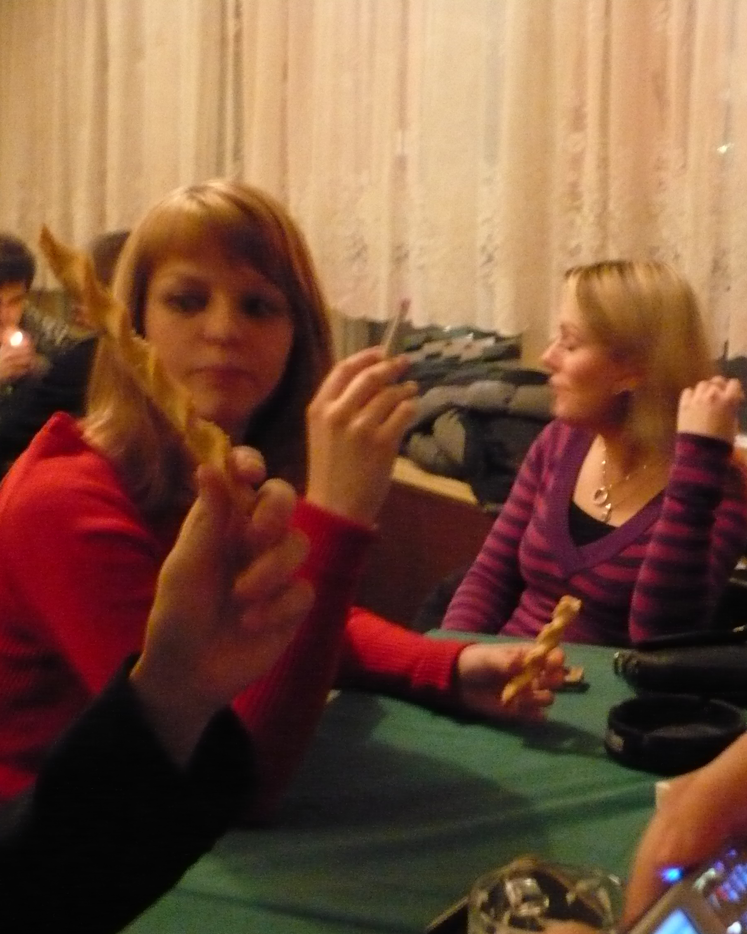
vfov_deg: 38.0
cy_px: 471
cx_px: 484
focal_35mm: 49
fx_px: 1354
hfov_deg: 30.7
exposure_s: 1/8
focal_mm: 6.1
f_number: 2.8
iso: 800
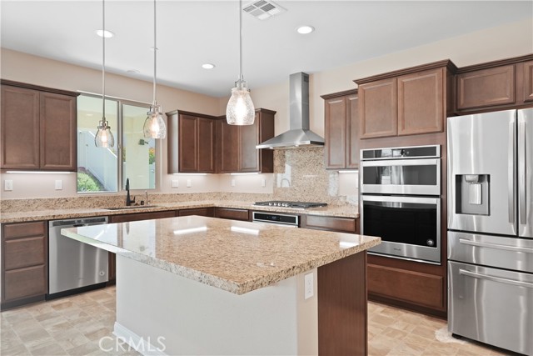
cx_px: 266
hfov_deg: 78.6
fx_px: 326
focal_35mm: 22
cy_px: 178
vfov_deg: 57.3
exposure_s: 1/15
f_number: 5
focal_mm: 22
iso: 400
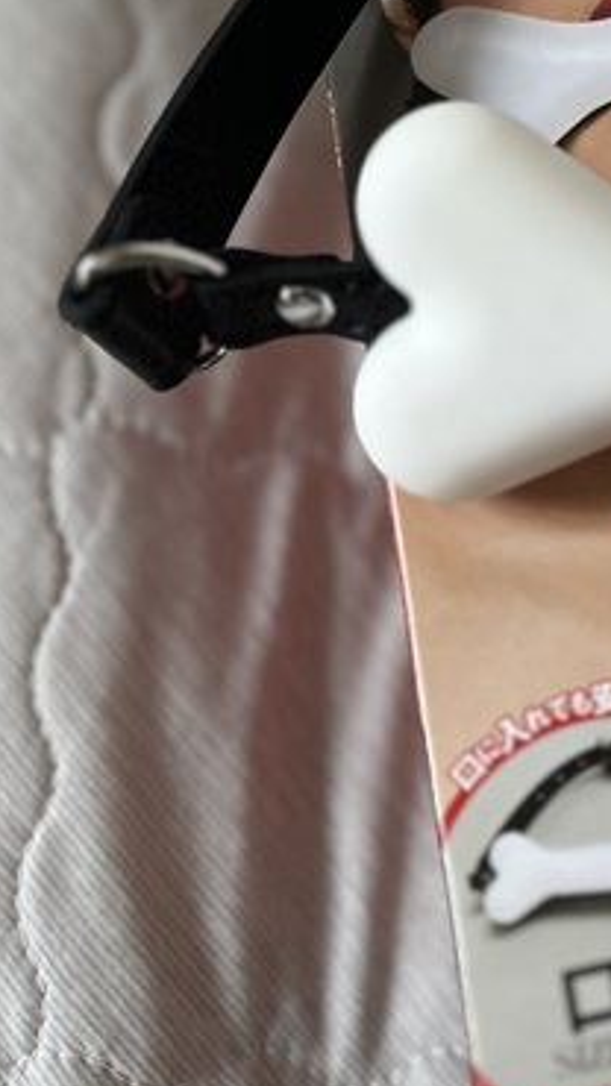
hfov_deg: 21.4
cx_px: 734
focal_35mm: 52
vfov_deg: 39.4
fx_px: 1498
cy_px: 367
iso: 400
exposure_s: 1/60
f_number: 1.6
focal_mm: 5.1
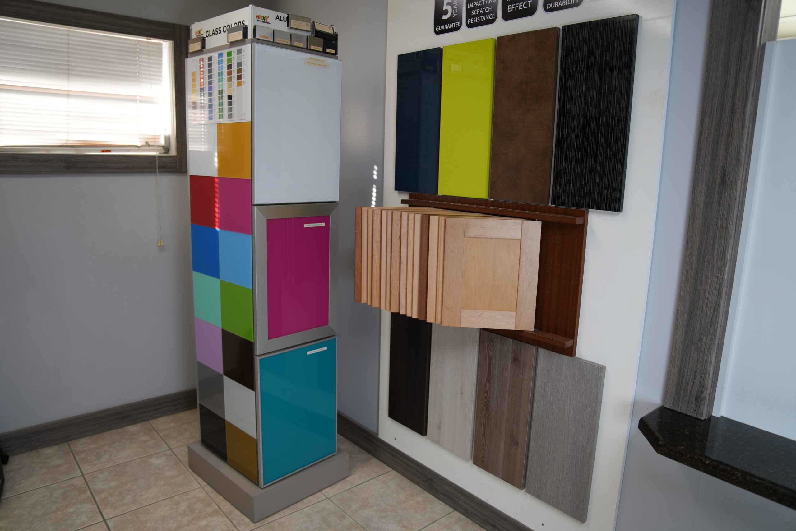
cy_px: 266
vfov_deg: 53.1
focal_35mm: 24
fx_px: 531
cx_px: 398
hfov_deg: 73.7
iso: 100
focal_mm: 24
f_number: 2.8
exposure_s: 1/30
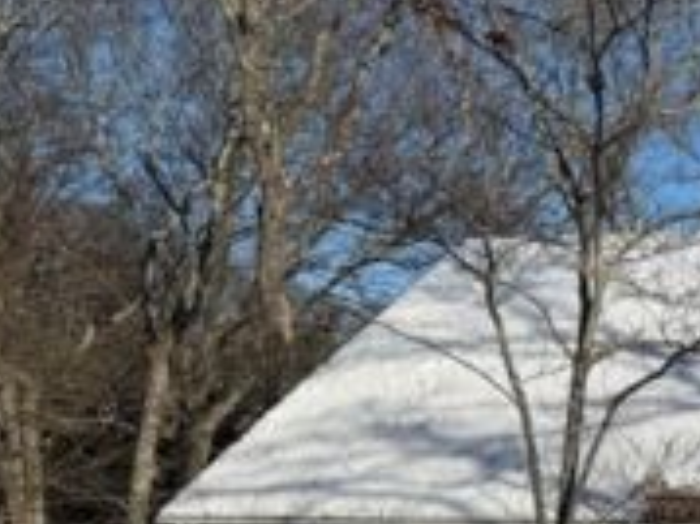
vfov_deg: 16.6
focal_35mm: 86
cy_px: 594
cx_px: 1224
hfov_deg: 18.4
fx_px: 1738
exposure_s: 1/9091
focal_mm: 6.76
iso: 80
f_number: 1.78
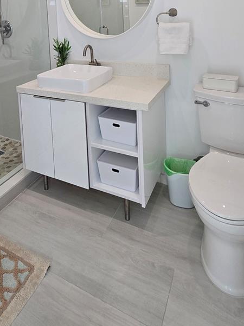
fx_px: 244
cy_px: 28
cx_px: 84
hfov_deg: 52.2
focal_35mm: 26
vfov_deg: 57.1
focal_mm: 2.2
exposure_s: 1/60
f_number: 2.2
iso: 80
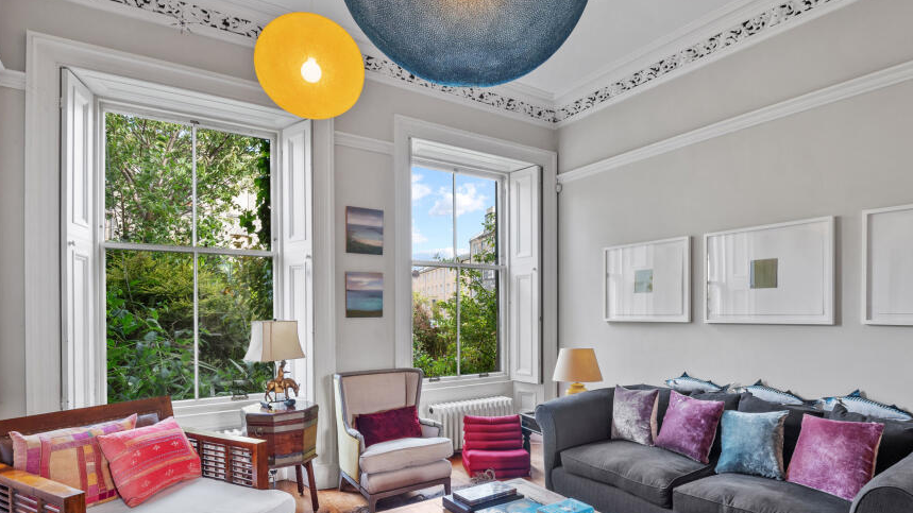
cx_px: 496
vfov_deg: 55.3
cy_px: 314
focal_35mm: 20
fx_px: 484
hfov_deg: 86.4
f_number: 9
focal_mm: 16
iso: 250
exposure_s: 1/3
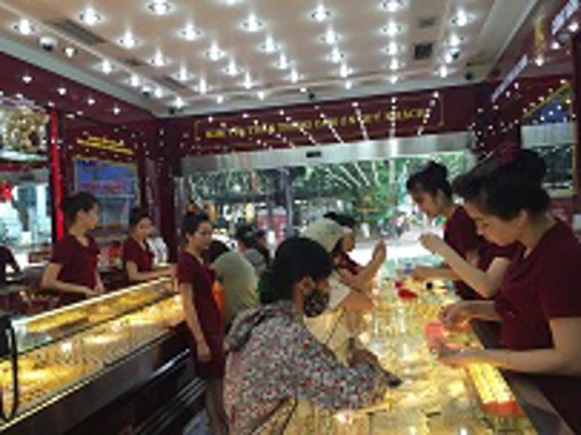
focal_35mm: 29
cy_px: 218
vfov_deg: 48.2
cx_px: 290
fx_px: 486
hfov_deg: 61.7
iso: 50
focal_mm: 4.15
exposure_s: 1/120
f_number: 2.2
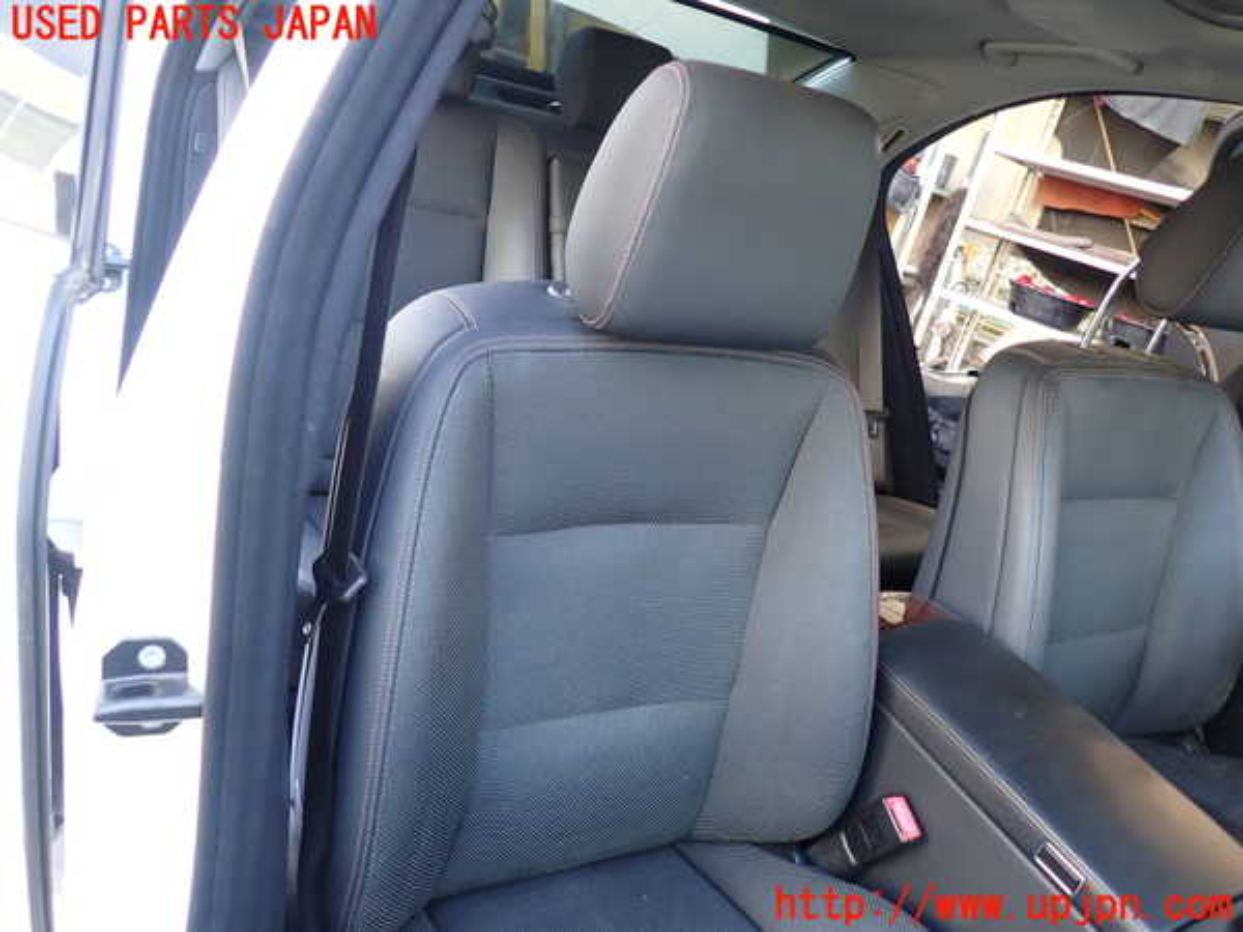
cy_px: 466
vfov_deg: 54.9
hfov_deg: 69.4
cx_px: 622
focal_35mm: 25
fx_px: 898
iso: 160
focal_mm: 4.5
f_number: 2
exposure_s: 1/60
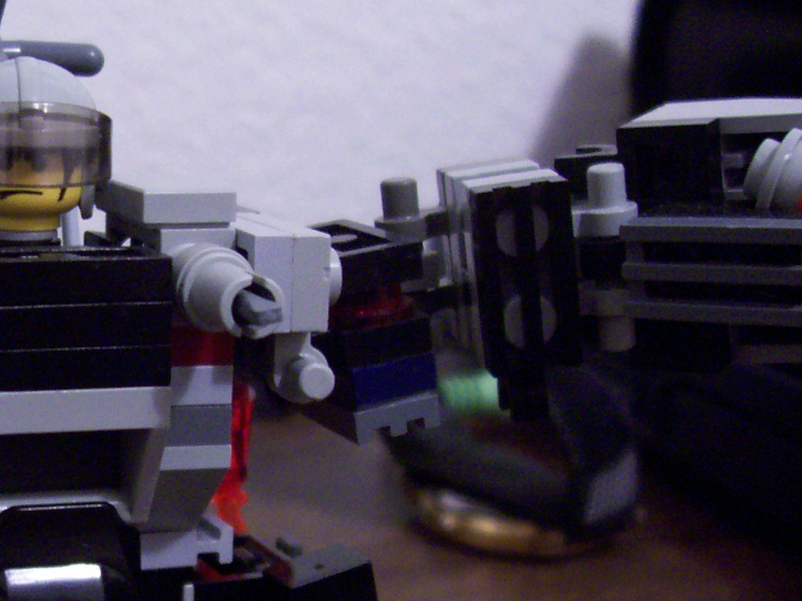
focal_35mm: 74
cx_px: 27
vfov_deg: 19.7
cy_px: 462
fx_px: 1714
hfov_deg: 25.2
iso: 160
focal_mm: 5.6
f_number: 2.7
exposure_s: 1/8
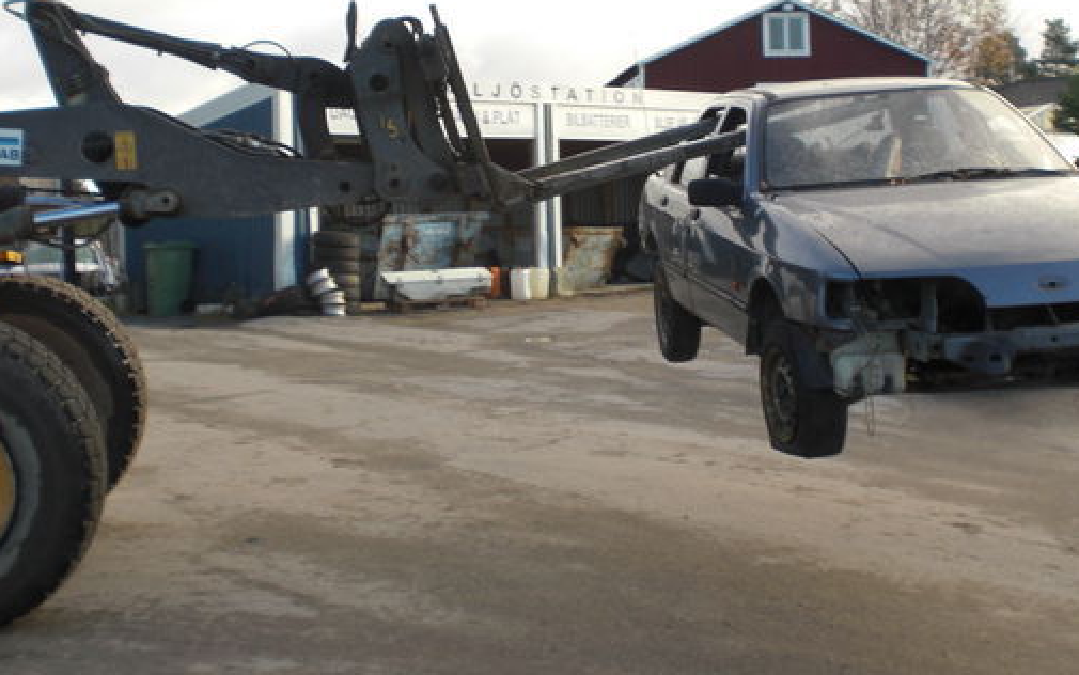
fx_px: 1500
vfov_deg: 25.3
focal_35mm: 51
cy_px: 248
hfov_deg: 39.6
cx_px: 560
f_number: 3.1
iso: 64
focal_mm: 6.3
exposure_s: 1/200
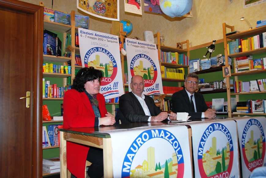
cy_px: 89
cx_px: 133
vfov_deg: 43.8
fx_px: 222
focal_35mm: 30
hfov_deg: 61.8
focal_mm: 20
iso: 200
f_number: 3.8
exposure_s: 1/60
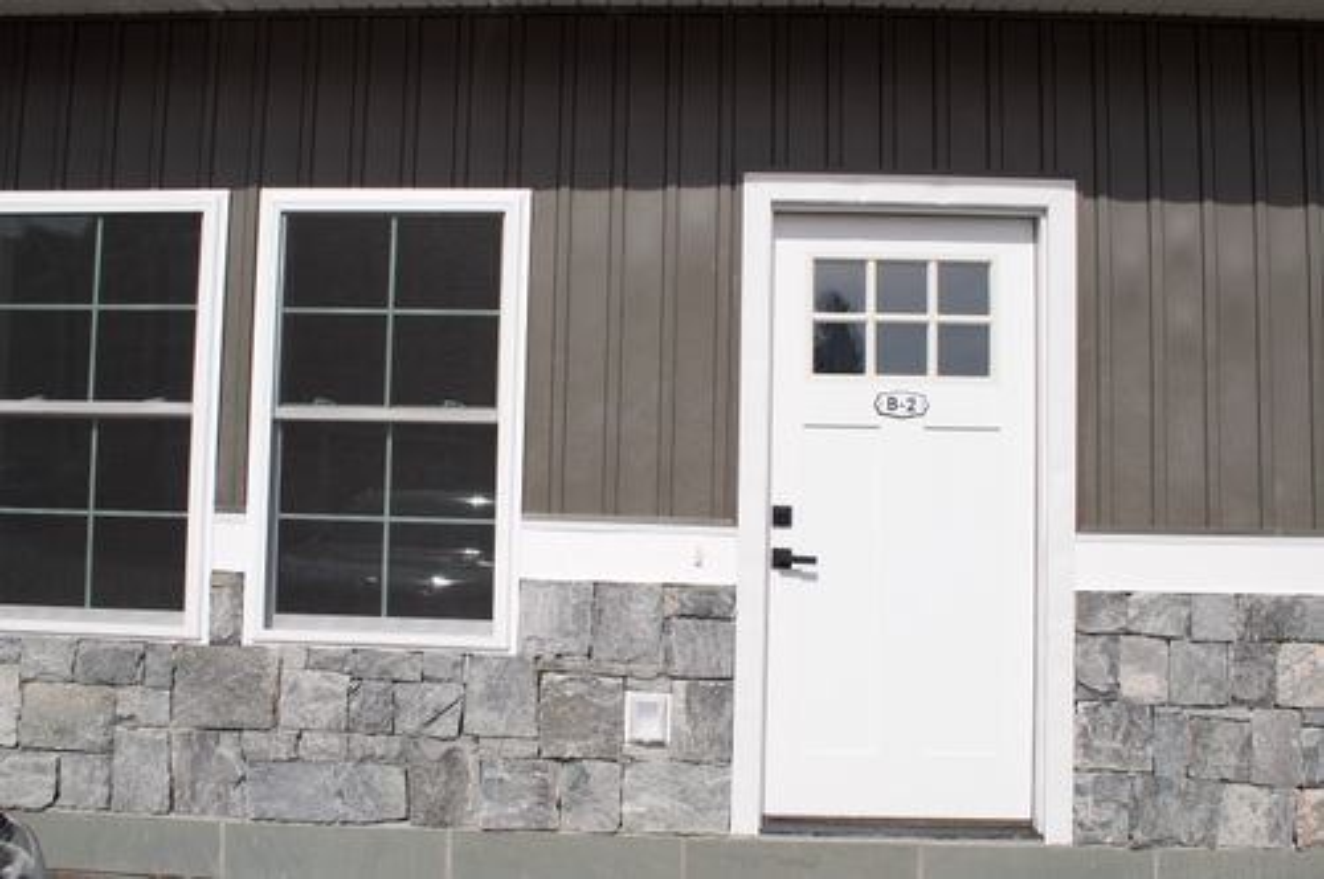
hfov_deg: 62.0
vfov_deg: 43.5
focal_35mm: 30
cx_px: 662
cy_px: 440
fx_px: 1102
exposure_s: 1/500
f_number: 11
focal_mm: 20
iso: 200
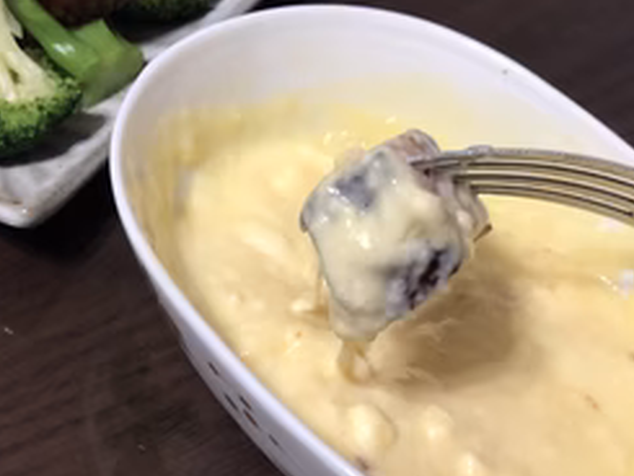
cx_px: 179
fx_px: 1558
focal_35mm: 85
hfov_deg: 22.8
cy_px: 171
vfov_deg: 17.3
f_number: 2.4
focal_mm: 6
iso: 125
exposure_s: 1/25
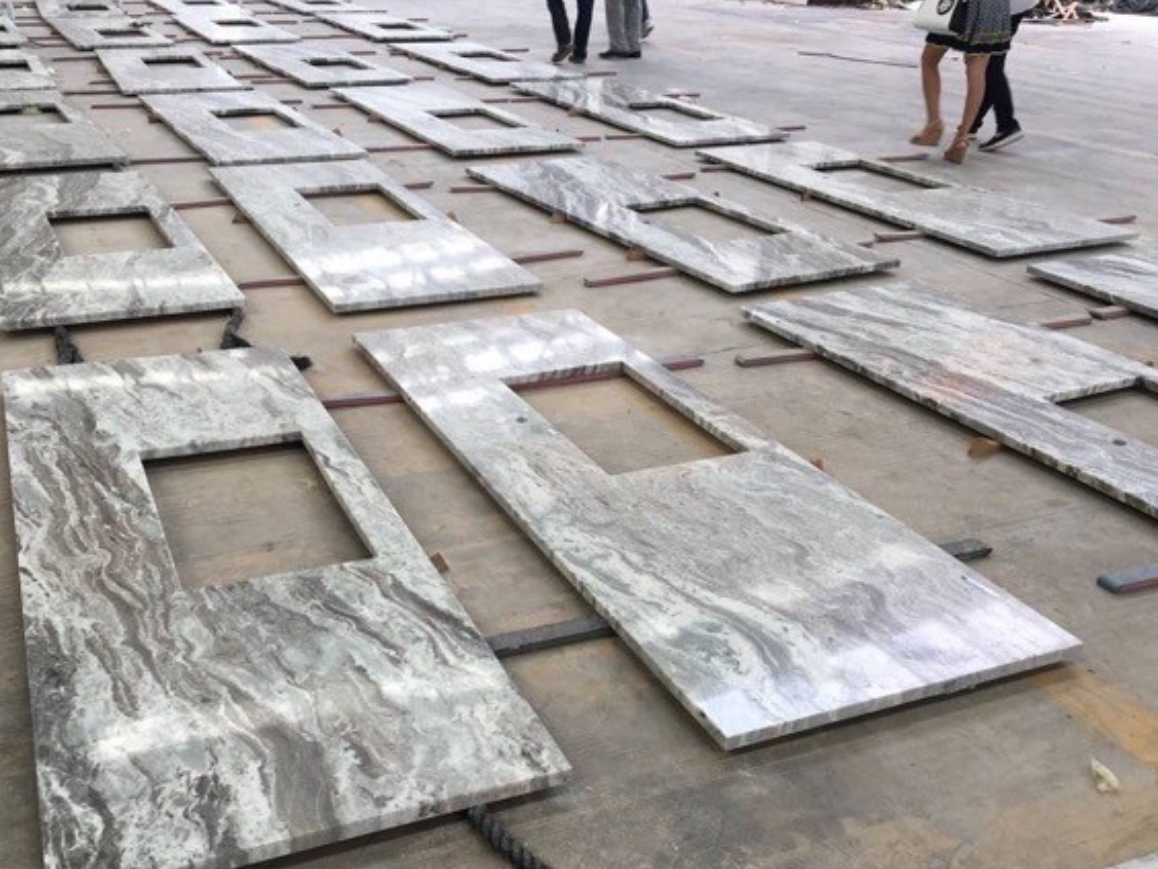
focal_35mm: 36
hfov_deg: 51.3
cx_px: 522
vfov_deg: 39.5
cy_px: 508
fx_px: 1204
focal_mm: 4.15
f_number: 2.2
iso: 32
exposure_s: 1/50
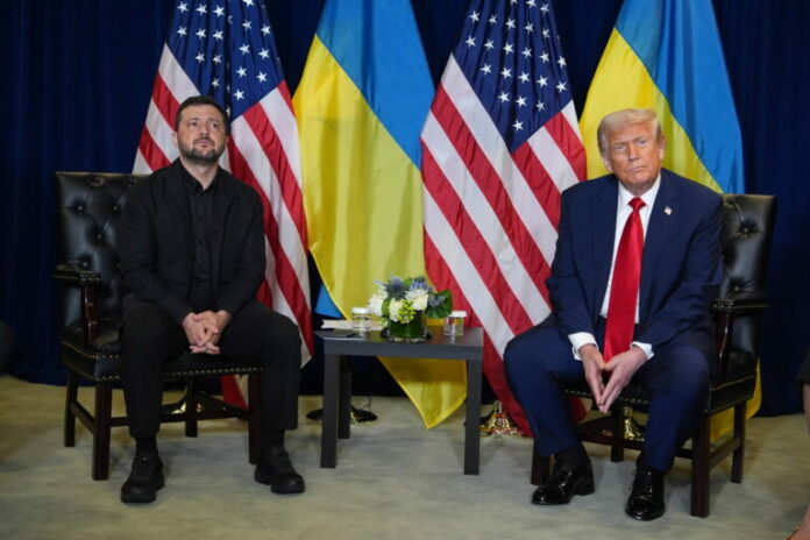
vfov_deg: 23.4
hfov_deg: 34.5
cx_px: 405
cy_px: 270
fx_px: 1305
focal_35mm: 58
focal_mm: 58
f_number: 2.8
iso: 2000
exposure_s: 1/320
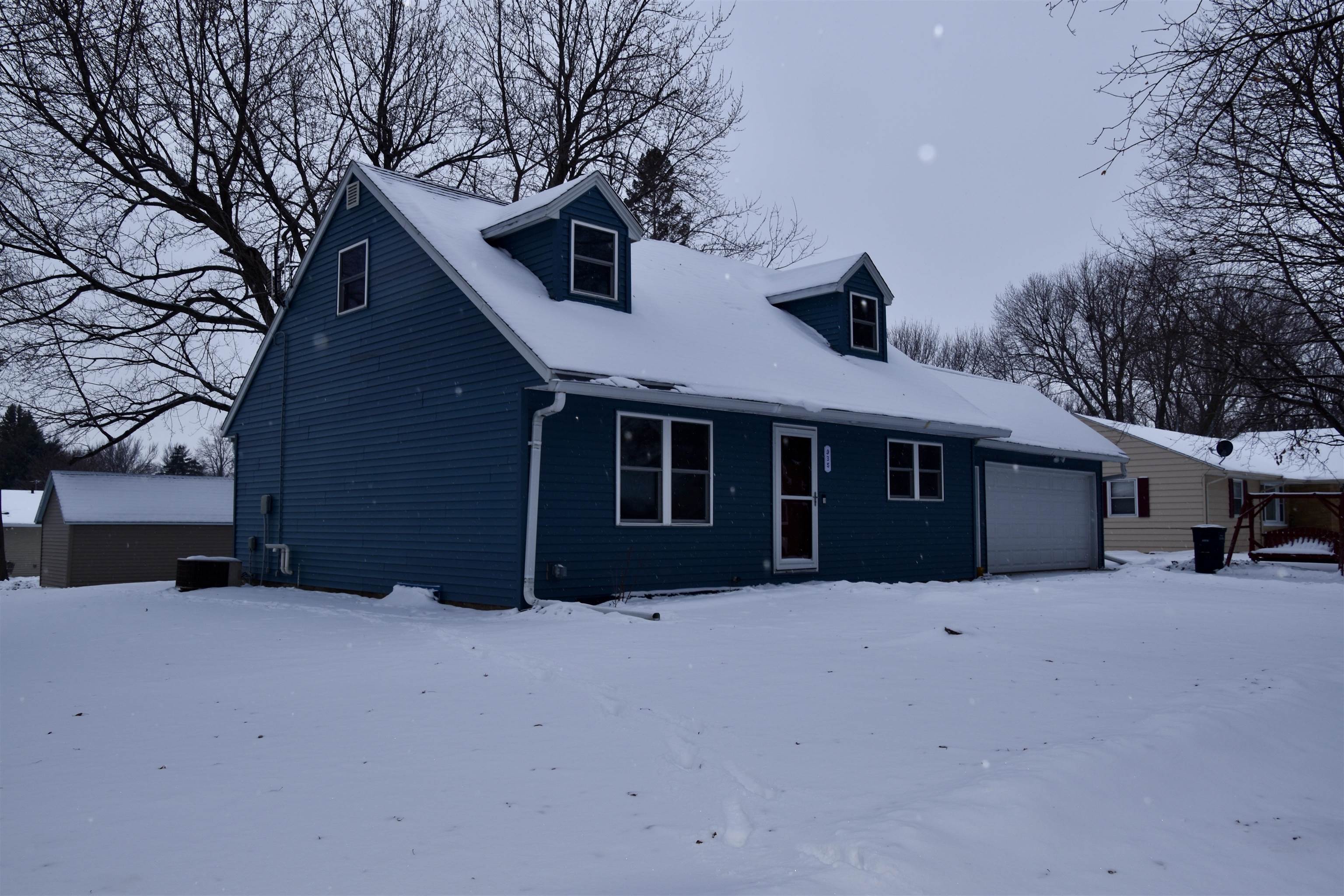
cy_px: 448
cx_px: 672
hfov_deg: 67.4
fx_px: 1008
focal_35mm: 27
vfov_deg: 47.9
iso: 100
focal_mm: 18
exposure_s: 1/200
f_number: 8
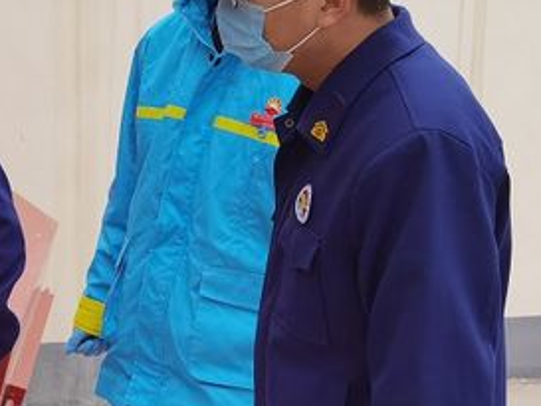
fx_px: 1235
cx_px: 28
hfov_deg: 23.9
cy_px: 242
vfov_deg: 18.7
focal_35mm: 79
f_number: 1.9
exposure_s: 1/860
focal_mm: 6.71
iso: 50
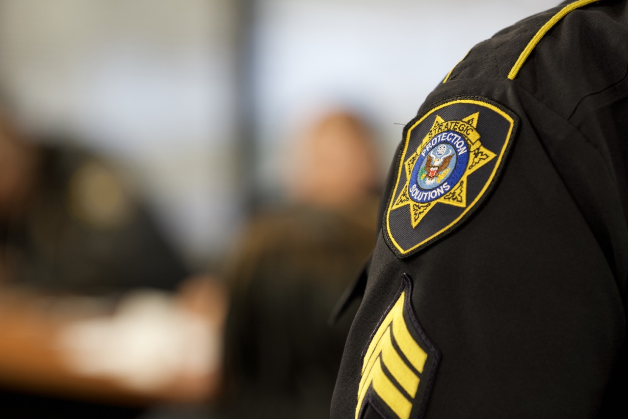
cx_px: 314
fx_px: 2721
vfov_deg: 8.8
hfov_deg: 13.2
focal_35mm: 156
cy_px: 210
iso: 400
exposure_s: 1/50
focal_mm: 104
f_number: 2.8
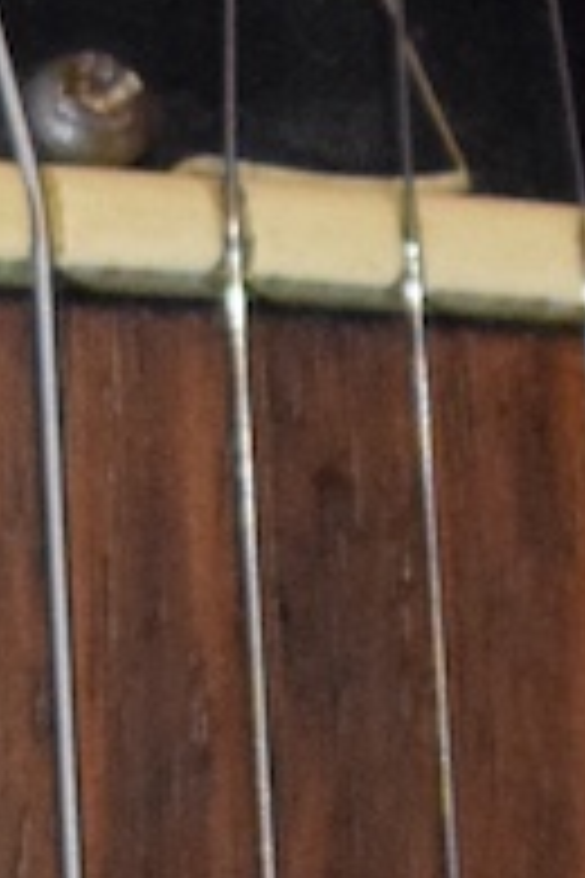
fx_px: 14648
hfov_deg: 2.3
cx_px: 135
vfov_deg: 3.3
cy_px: 3129
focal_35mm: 601
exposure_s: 1/60
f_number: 5.6
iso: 4500
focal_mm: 52
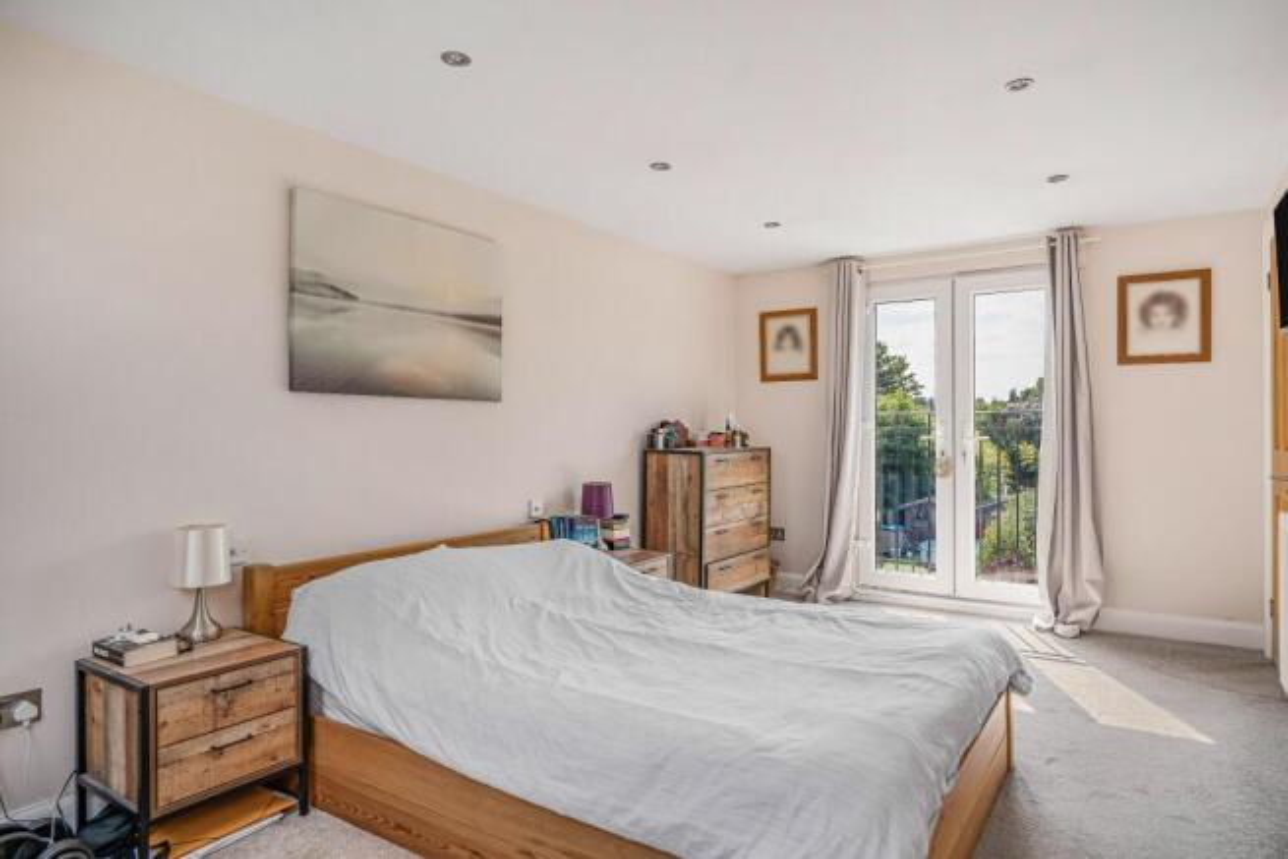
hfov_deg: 82.6
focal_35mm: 20
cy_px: 430
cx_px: 644
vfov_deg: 60.7
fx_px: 734
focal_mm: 20.5
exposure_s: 1/40
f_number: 5
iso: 800
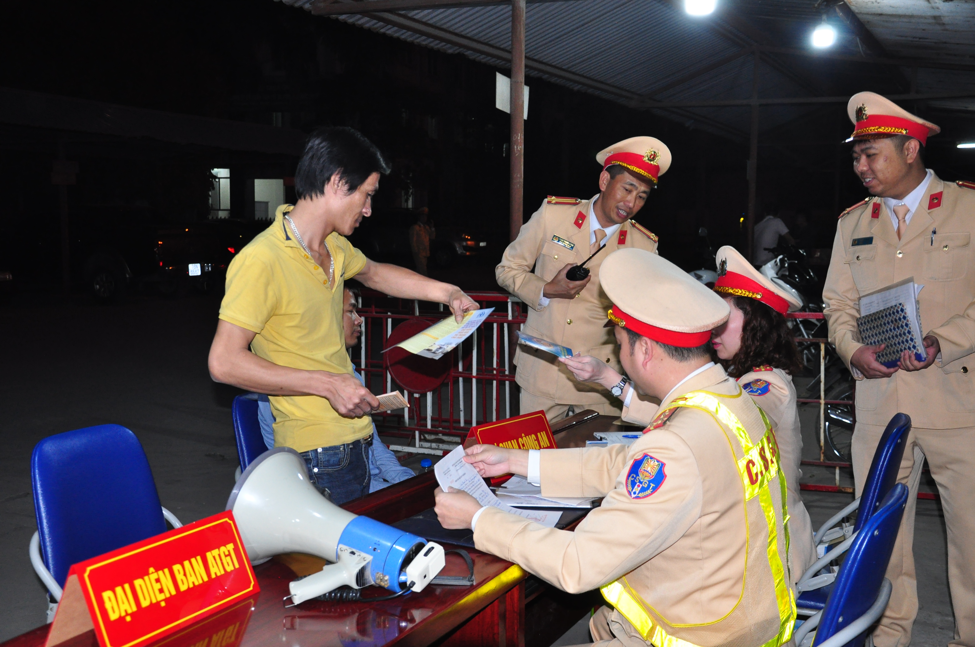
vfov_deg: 34.1
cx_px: 488
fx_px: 1055
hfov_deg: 49.6
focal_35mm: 39
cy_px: 324
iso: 1000
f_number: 4
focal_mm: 26
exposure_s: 1/60
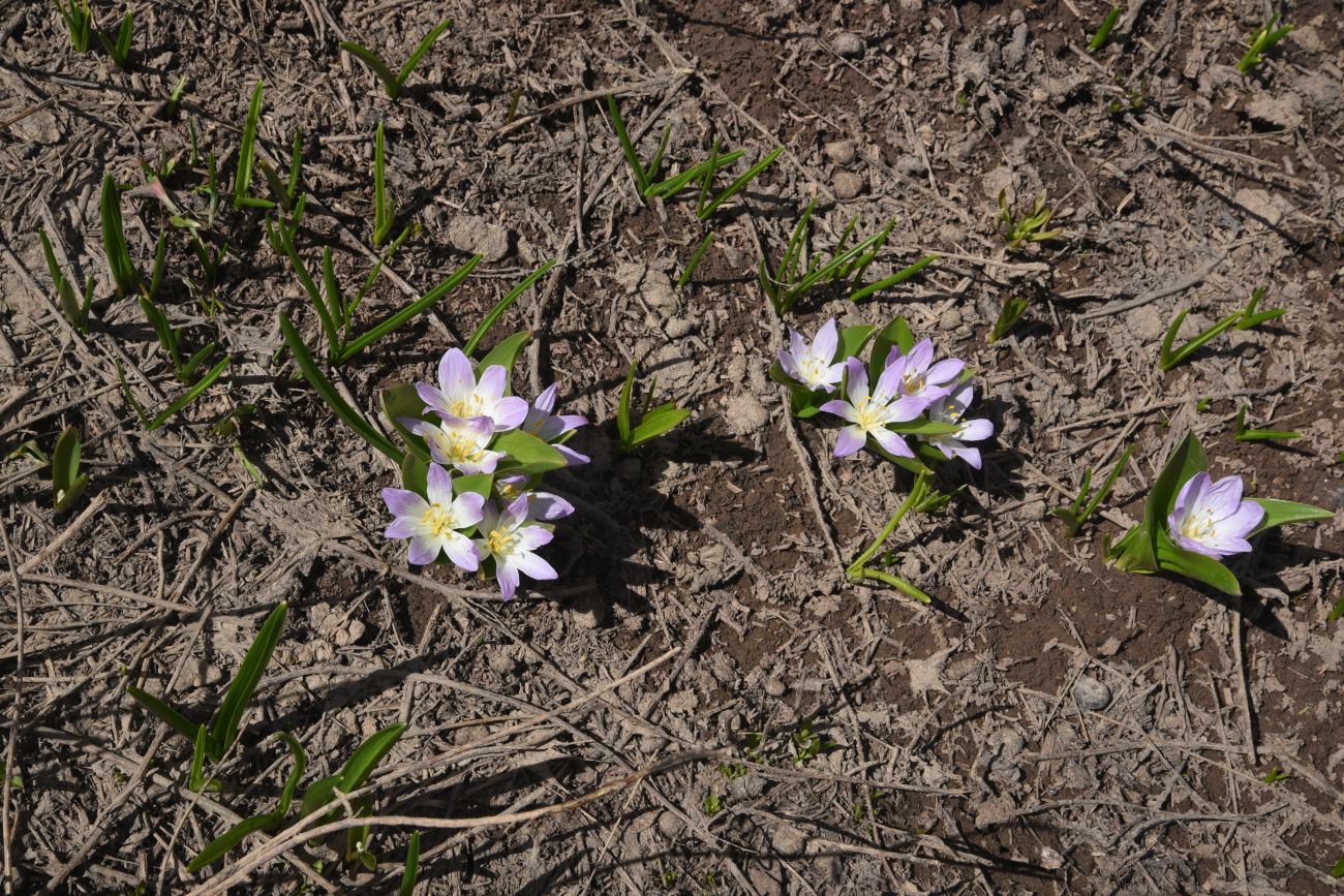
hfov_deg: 35.6
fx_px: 2091
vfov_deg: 24.2
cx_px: 672
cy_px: 448
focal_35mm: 56
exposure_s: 1/125
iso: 160
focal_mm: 56
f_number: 16
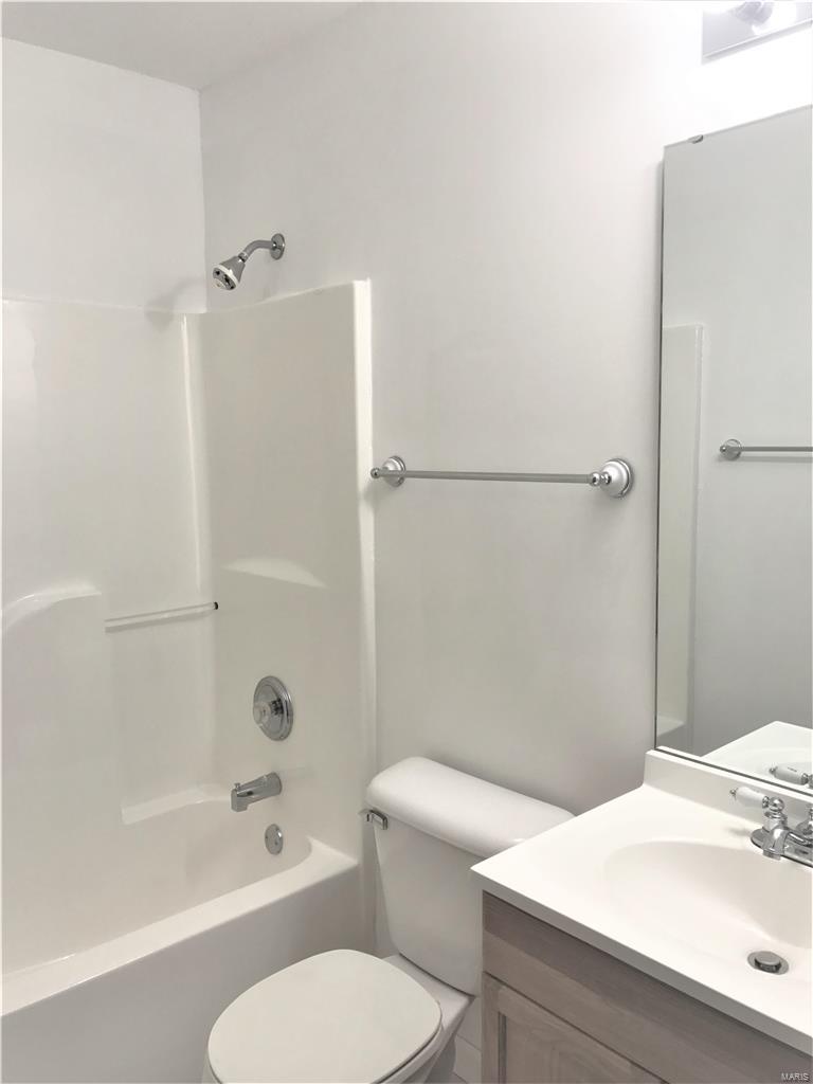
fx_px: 877
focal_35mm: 28
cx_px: 406
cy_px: 542
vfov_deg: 63.4
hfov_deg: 49.7
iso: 25
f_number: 1.8
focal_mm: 3.99
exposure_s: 1/60
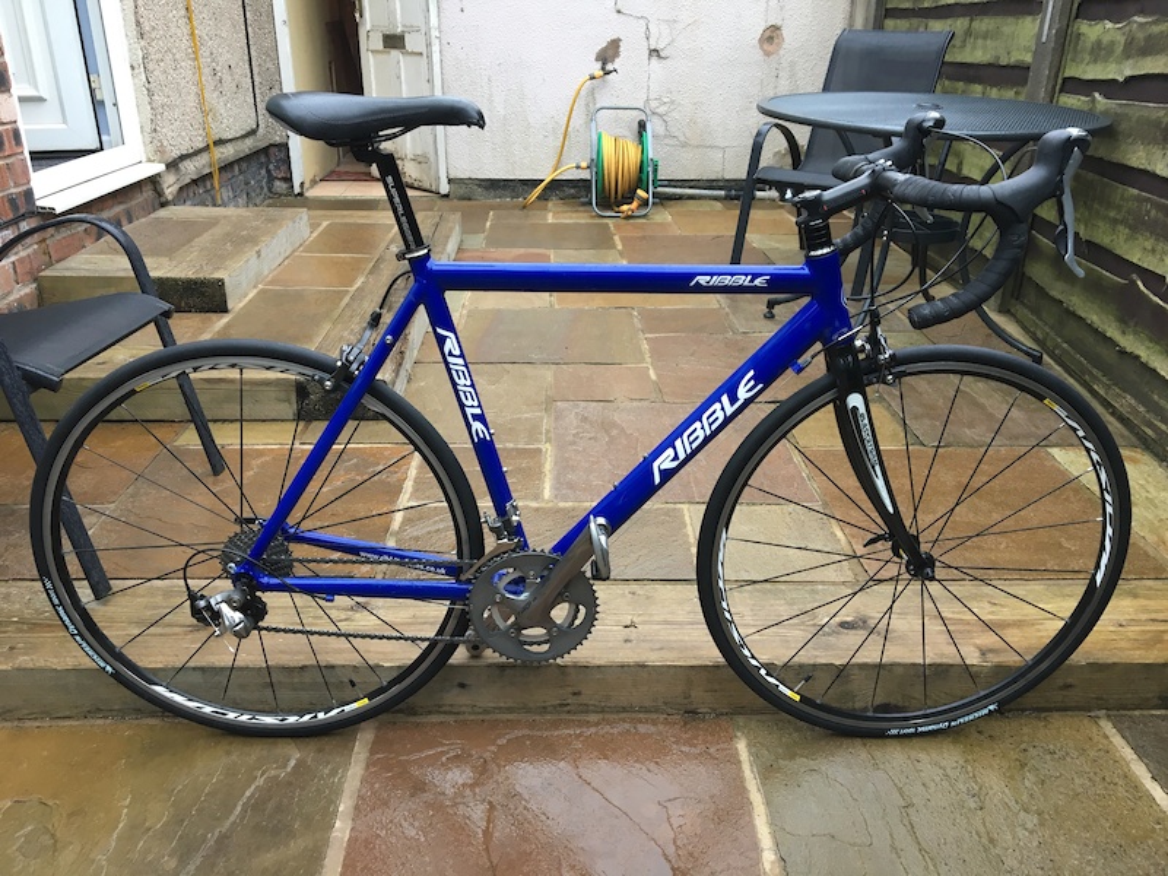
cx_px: 584
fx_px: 979
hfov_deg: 61.7
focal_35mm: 29
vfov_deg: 48.2
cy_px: 438
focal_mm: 4.15
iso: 64
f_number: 2.2
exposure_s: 1/33
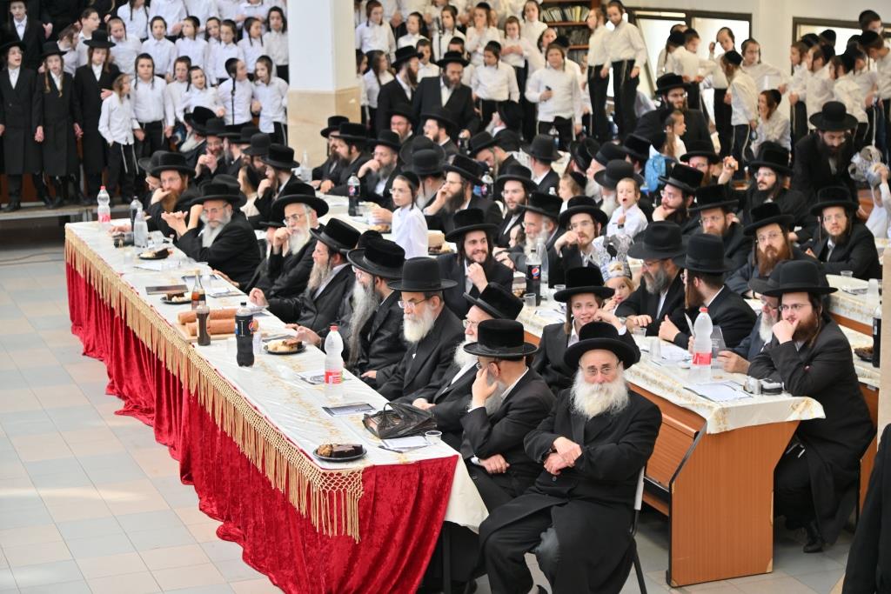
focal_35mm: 75
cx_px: 446
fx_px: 1856
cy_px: 297
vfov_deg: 18.2
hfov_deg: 27.0
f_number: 4
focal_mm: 75
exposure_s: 1/160
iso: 200
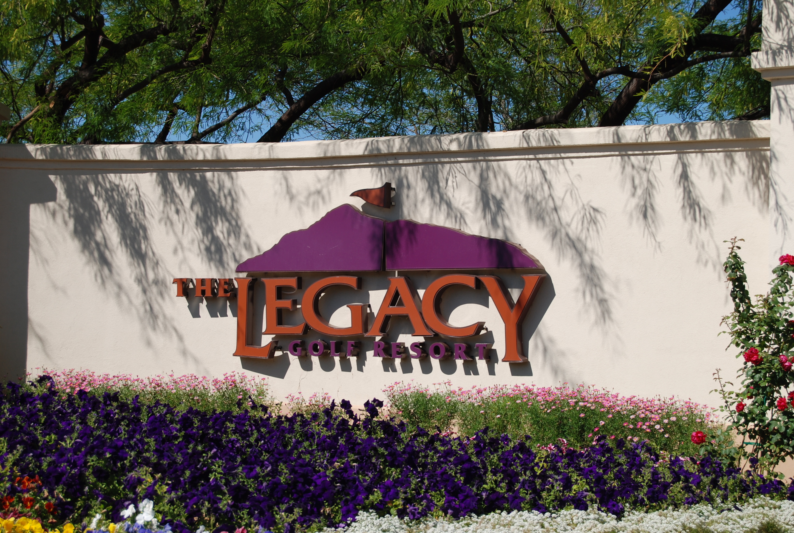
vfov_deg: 16.6
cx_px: 397
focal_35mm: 82
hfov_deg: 24.6
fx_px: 1823
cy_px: 266
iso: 100
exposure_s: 1/320
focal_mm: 55
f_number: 9
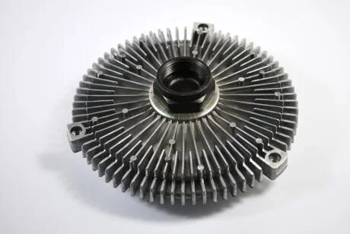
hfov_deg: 27.0
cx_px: 175
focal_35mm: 75
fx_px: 730
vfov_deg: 18.2
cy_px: 117
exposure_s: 1/80
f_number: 5.6
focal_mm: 50
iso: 200
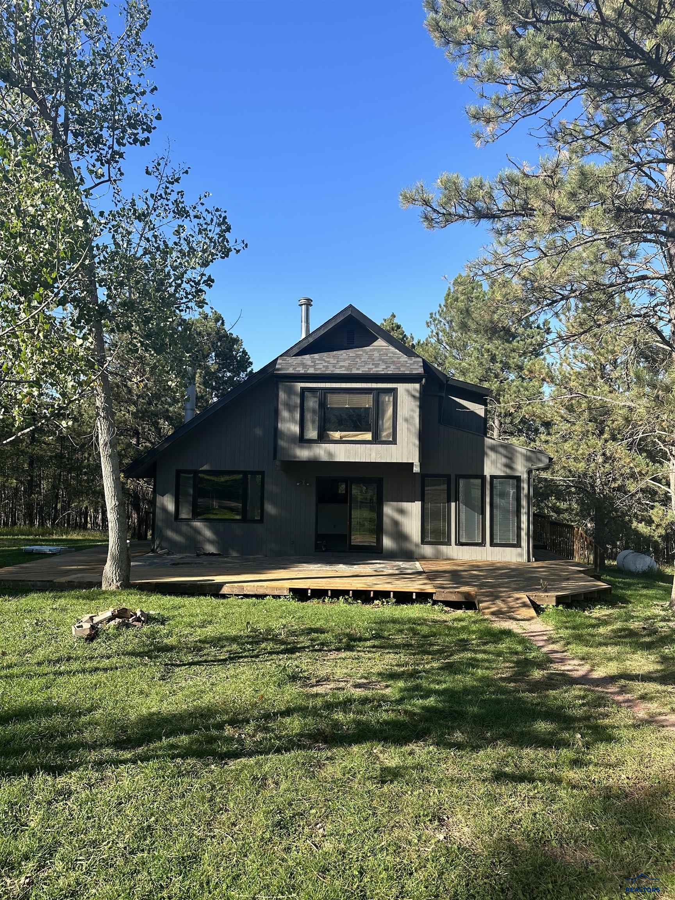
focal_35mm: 24
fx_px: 624
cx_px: 338
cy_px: 450
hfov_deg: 56.8
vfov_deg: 71.6
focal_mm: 6.86
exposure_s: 1/1779
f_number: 1.78
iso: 80
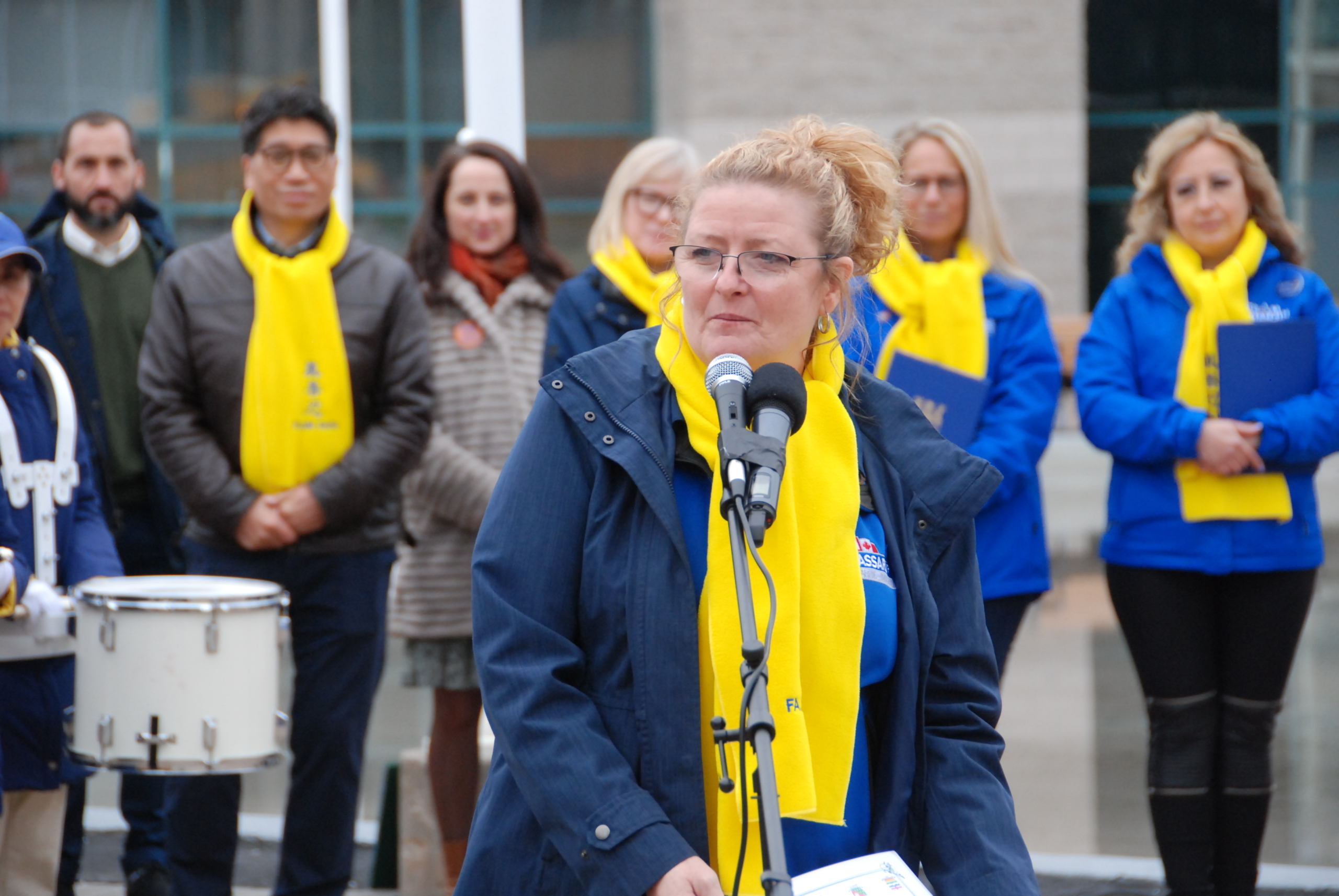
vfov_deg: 8.2
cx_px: 670
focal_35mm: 168
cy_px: 448
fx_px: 6256
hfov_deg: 12.2
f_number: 6.3
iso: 800
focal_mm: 112
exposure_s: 1/640
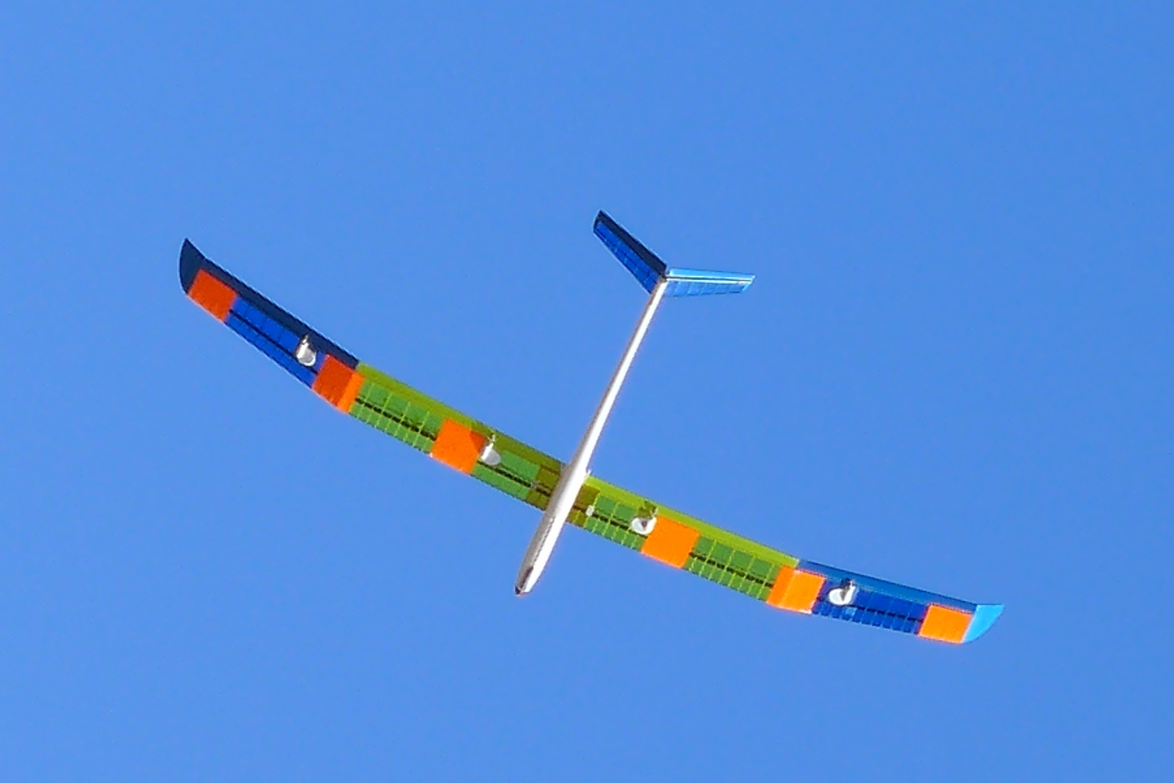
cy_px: 392
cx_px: 587
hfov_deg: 11.4
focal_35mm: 180
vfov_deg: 7.6
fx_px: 5870
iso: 80
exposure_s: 1/1600
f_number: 2.8
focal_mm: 17.7
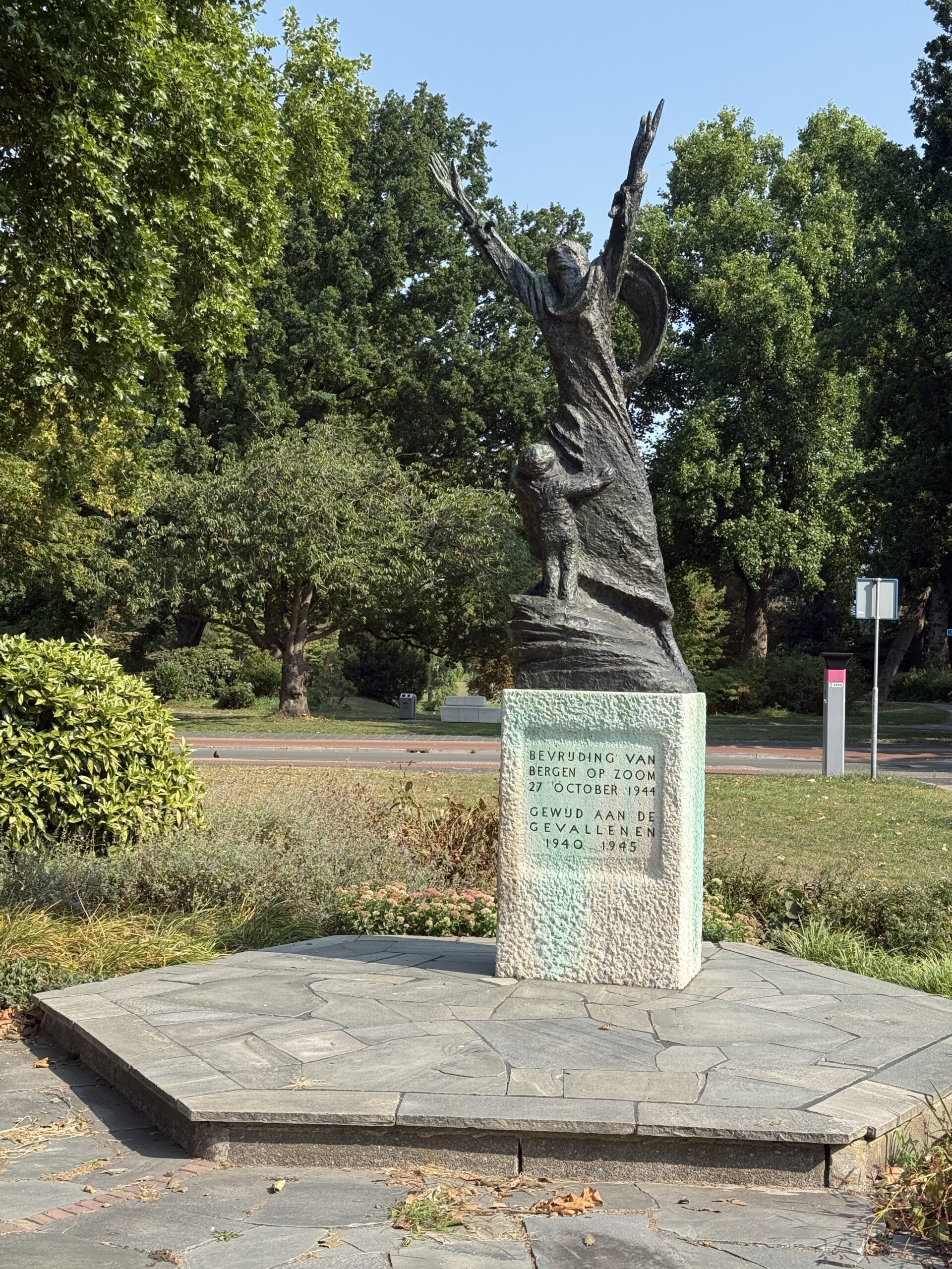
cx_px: 476
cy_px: 634
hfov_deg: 30.3
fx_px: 1760
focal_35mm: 48
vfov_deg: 39.7
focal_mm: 6.76
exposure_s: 1/2208
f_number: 1.78
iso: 64
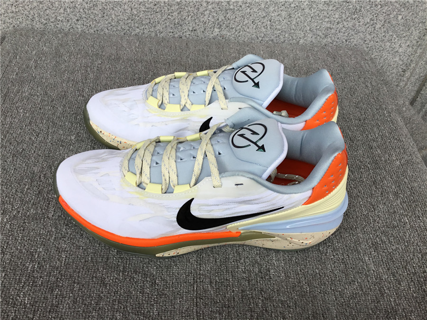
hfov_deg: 58.4
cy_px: 160
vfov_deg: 45.4
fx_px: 382
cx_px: 214
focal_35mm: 31
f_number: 2.4
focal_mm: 3.3
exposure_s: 1/222
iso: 25
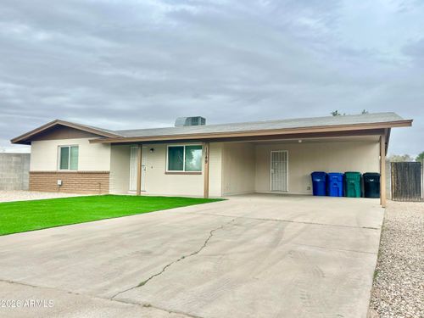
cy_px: 159
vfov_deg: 53.1
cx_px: 212
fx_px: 318
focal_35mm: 26
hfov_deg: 67.3
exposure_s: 1/2513
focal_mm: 5.7
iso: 50
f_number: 1.5
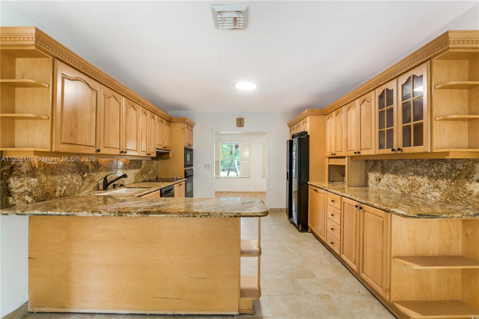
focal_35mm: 16
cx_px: 240
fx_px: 213
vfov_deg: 73.7
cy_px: 160
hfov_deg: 96.7
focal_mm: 16
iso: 100
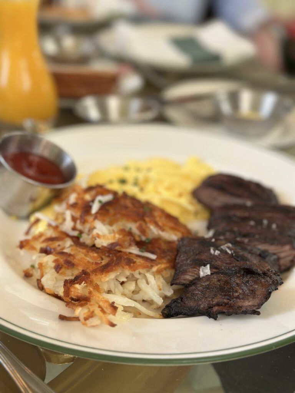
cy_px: 196
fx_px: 545
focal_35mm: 48
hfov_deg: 30.3
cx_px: 148
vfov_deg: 39.7
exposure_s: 1/121
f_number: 1.78
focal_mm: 6.86
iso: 100
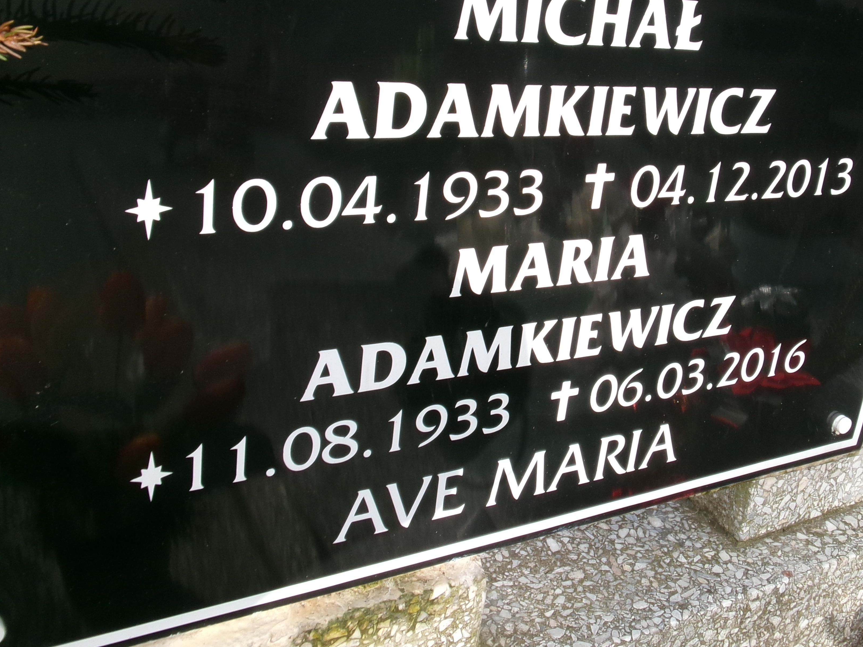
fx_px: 997
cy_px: 217
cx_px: 559
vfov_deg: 35.6
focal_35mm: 40
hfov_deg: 46.2
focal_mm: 5.1
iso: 100
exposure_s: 1/42
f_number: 10.8
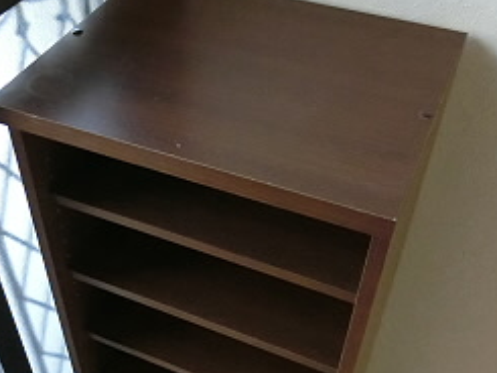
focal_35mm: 45
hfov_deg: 41.8
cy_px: 244
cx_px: 196
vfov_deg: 32.0
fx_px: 646
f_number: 2.8
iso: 1600
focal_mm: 5.4
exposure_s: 1/400
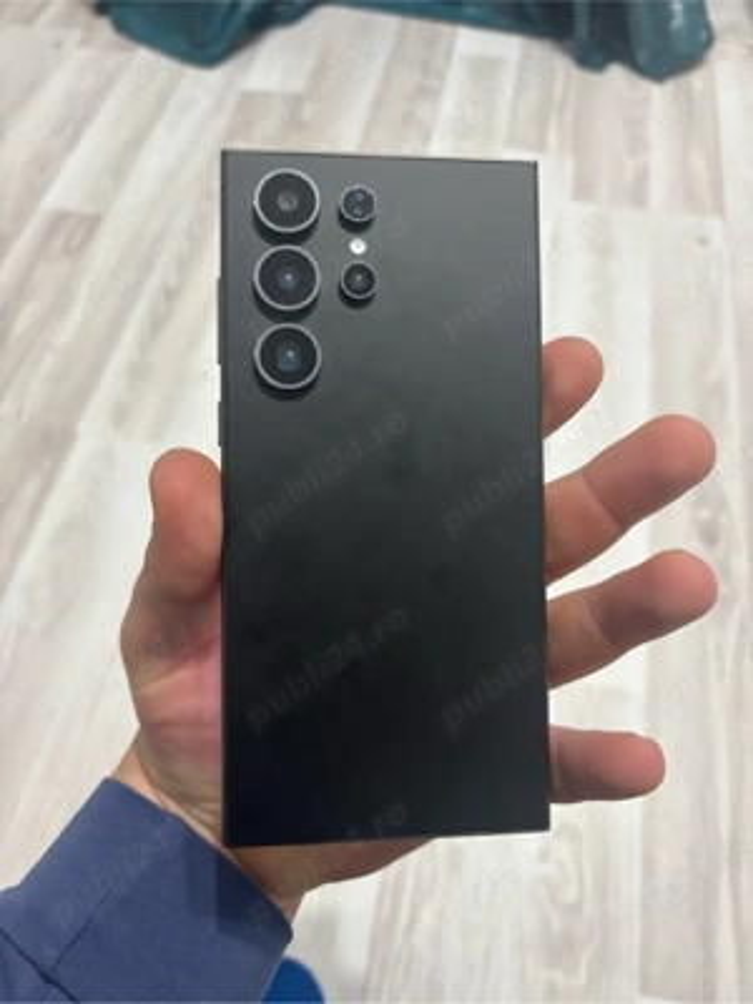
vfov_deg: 67.3
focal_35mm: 26
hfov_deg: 53.1
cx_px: 376
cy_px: 502
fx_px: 754
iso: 250
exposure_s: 1/50
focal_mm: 5.96
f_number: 1.6
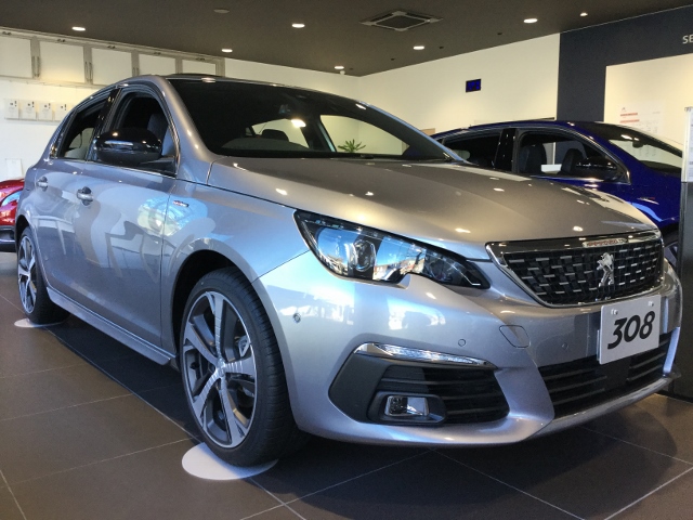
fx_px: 621
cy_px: 260
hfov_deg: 58.4
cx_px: 346
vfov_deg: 45.4
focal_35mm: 31
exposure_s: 1/30
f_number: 2.4
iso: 25
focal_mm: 3.3
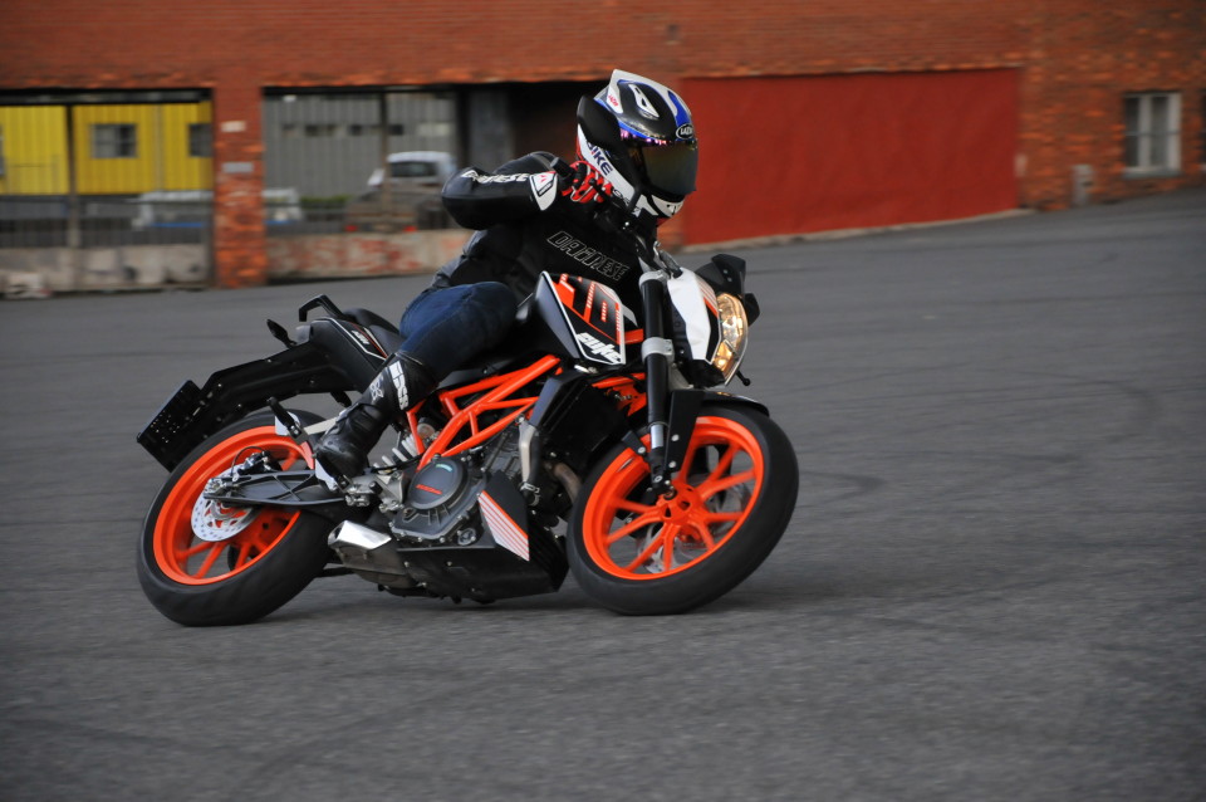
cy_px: 401
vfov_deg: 8.7
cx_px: 603
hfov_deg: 13.1
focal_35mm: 158
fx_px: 5271
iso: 800
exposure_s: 1/320
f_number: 5.6
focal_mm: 105
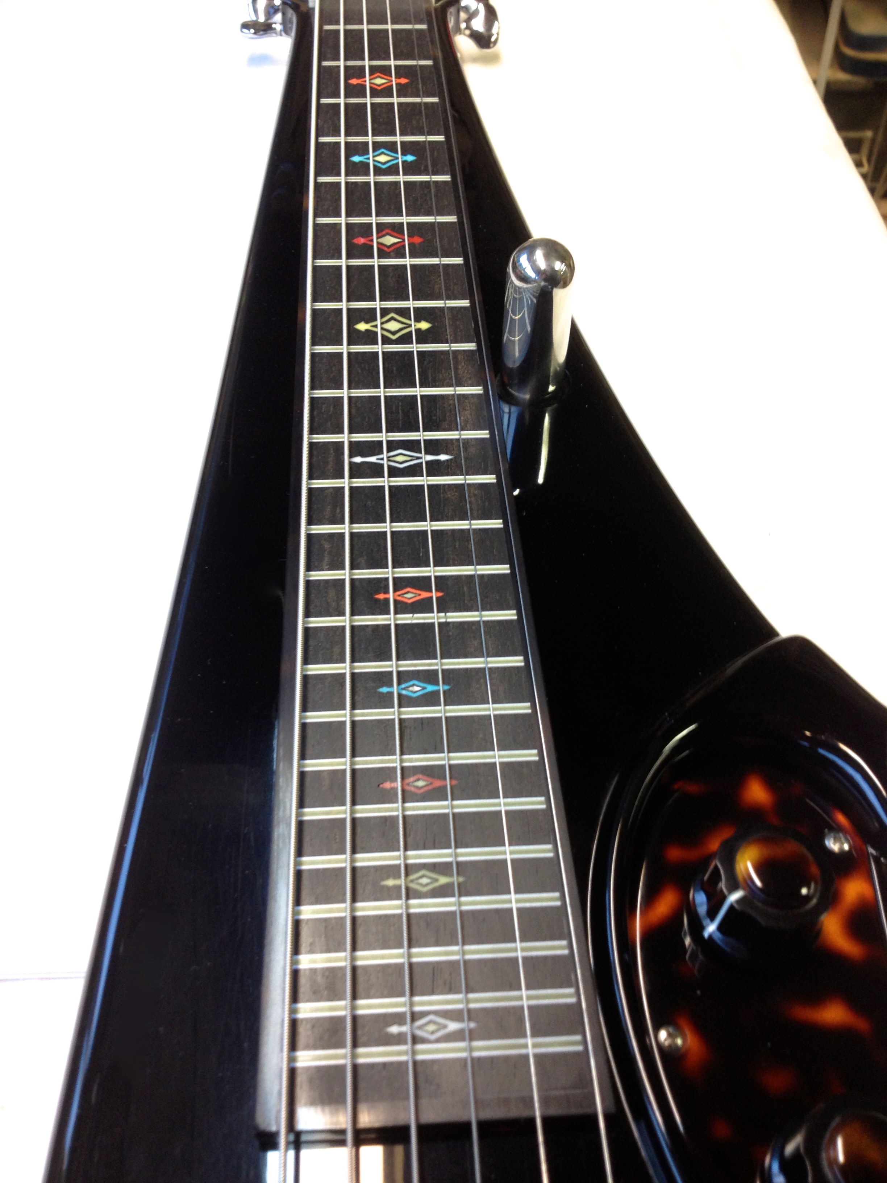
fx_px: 1196
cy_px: 592
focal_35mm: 35
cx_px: 444
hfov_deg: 40.7
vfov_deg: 52.6
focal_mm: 4.28
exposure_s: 1/20
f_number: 2.4
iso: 80
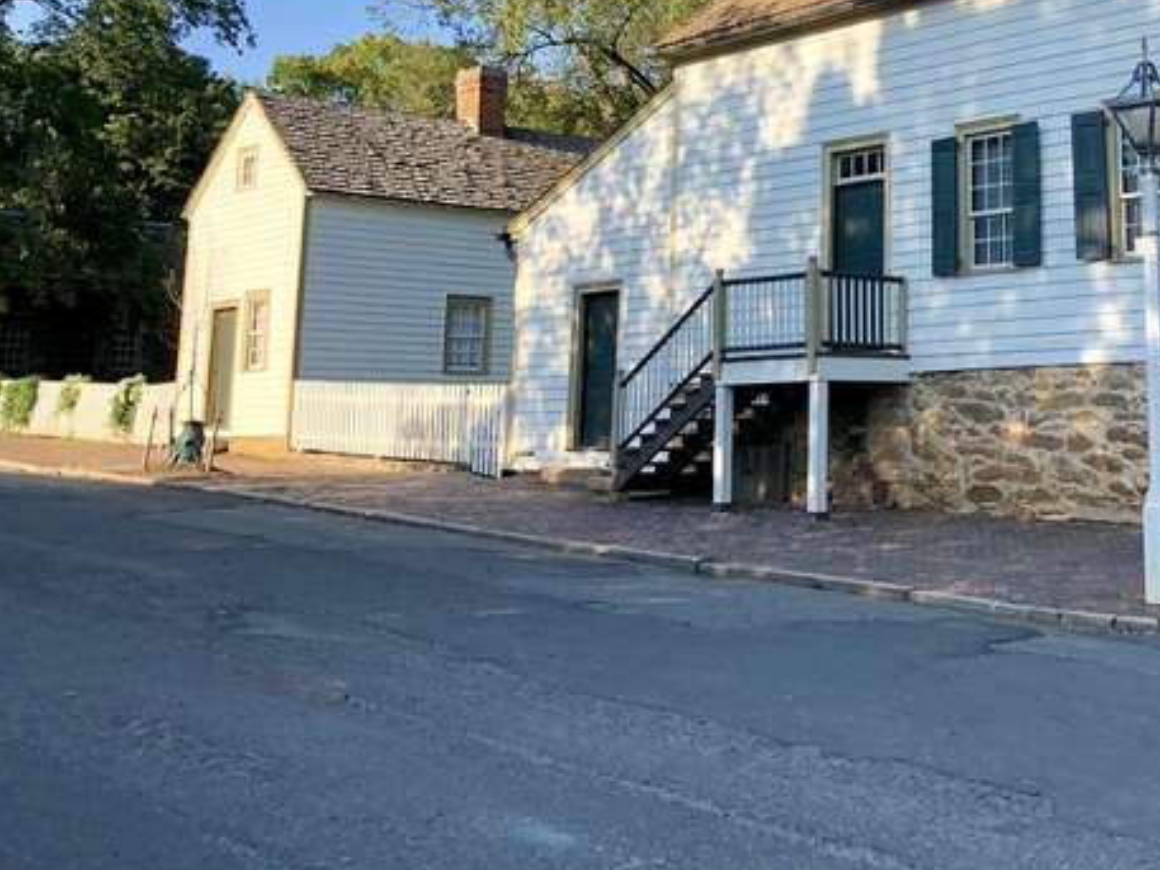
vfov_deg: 28.7
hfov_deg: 37.3
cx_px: 954
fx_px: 1642
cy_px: 117
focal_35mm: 49
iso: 20
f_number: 1.8
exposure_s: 1/695
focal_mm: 3.99
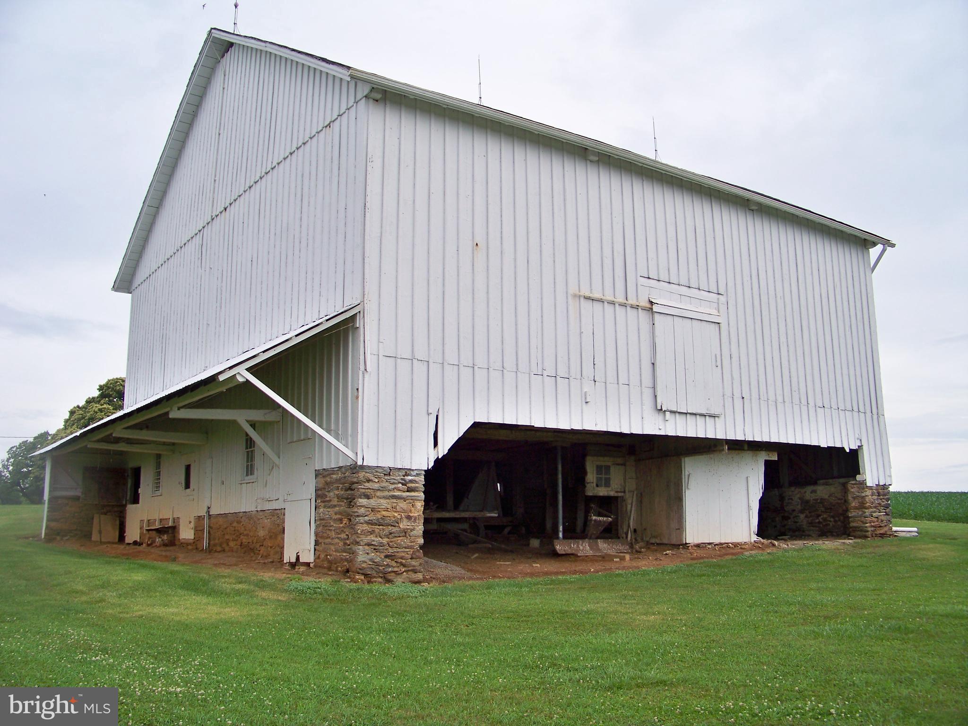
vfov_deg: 42.9
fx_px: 923
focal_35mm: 33
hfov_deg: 55.4
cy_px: 363
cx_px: 484
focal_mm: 5.85
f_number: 2.8
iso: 80
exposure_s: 1/640
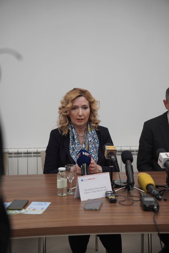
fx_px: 528
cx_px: 84
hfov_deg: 18.2
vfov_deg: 27.0
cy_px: 126
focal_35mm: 75
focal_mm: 50
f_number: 3.5
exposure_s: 1/160
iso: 500
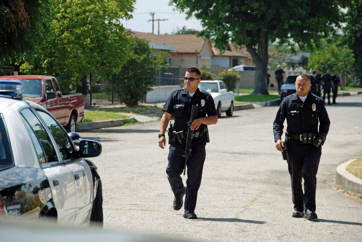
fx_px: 1691
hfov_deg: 12.2
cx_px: 181
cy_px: 121
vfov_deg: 8.2
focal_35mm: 168
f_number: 5.6
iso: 100
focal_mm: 112
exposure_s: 1/320
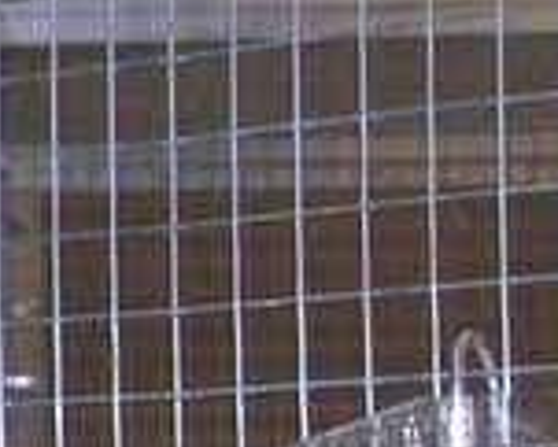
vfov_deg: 6.5
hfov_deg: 7.8
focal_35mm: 237
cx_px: -591
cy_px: 331
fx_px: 3917
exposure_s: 1/60.1
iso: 50
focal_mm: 7.7
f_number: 3.2
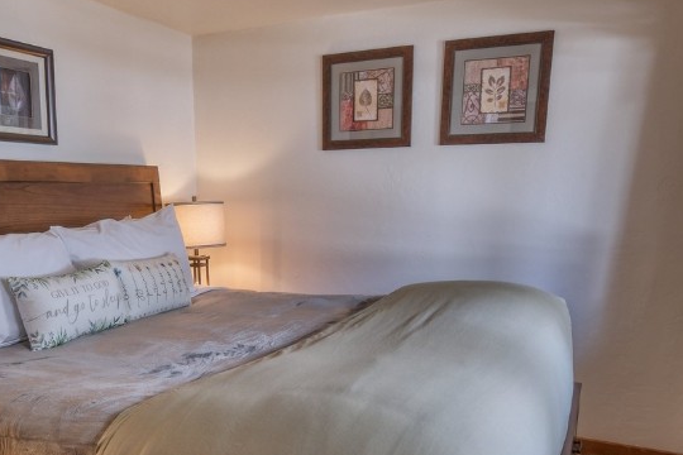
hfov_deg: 58.2
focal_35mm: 32
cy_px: 332
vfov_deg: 40.1
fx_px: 607
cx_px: 272
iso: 800
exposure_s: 1.5
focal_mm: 10
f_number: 8
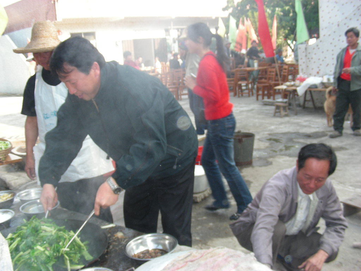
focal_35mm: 38
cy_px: 136
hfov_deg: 49.0
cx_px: 180
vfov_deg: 37.7
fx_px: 396
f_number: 3.5
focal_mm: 6.3
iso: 70
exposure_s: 1/105
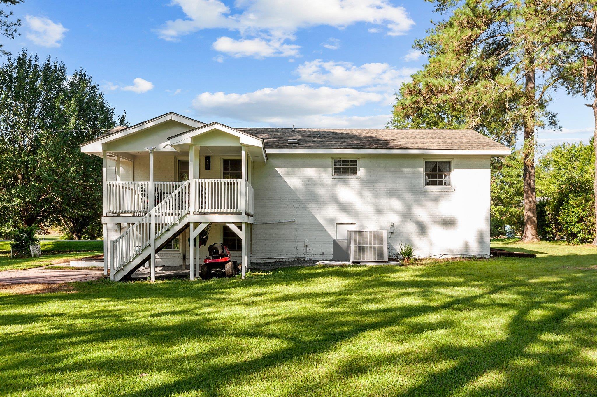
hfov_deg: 54.5
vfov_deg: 37.8
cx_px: 298
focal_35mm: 35
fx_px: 580
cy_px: 198
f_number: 8
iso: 400
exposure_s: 1/250
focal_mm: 35
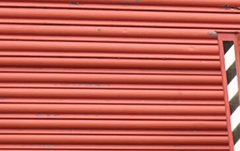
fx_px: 1257
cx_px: 681
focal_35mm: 192
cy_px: 511
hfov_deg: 9.1
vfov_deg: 6.1
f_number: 1.5
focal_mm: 5.7
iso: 50
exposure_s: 1/1196
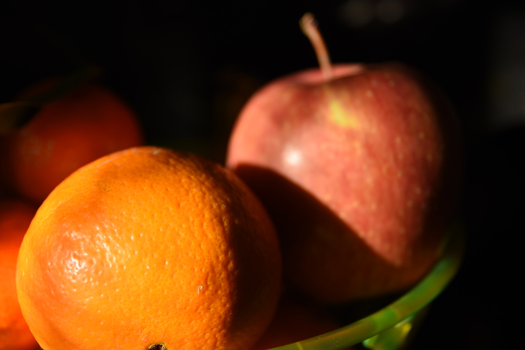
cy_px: 175
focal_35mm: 57
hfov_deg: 35.1
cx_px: 262
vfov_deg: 23.8
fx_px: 831
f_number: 2.8
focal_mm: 38
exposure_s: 1/160
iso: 100
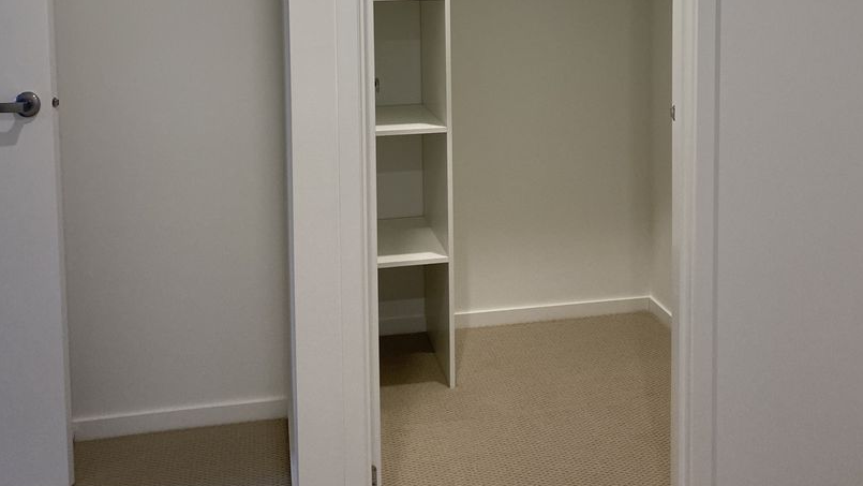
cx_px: 433
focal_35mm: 38
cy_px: 27
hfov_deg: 52.8
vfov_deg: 29.6
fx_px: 870
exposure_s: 1/100
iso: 125
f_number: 1.8
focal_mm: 4.25
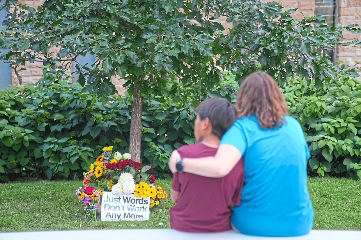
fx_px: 702
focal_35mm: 70
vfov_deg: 19.4
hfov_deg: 28.9
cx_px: 180
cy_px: 120
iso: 800
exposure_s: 1/800
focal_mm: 70
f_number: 2.8
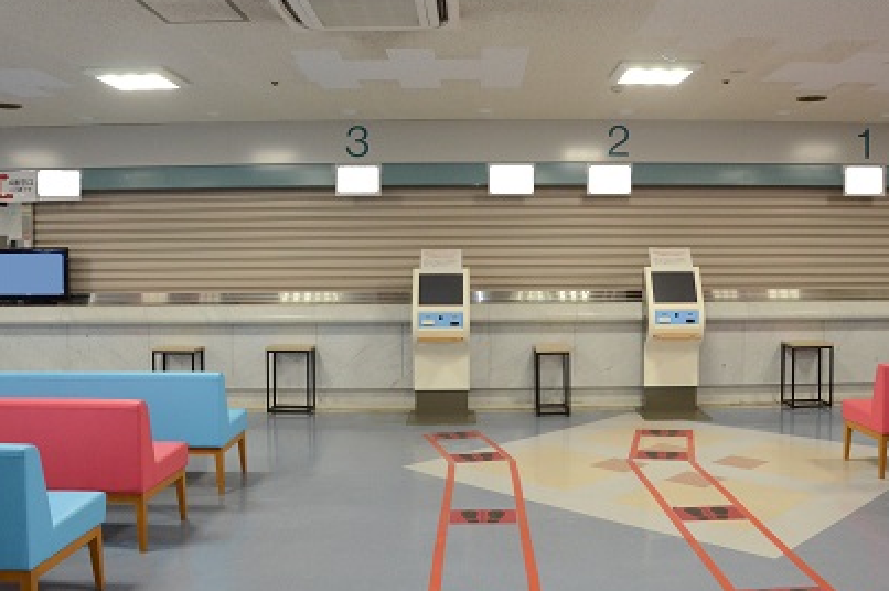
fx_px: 814
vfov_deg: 39.9
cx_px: 504
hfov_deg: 57.1
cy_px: 266
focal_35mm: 33
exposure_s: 1/100
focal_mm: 18
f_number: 9
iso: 2500
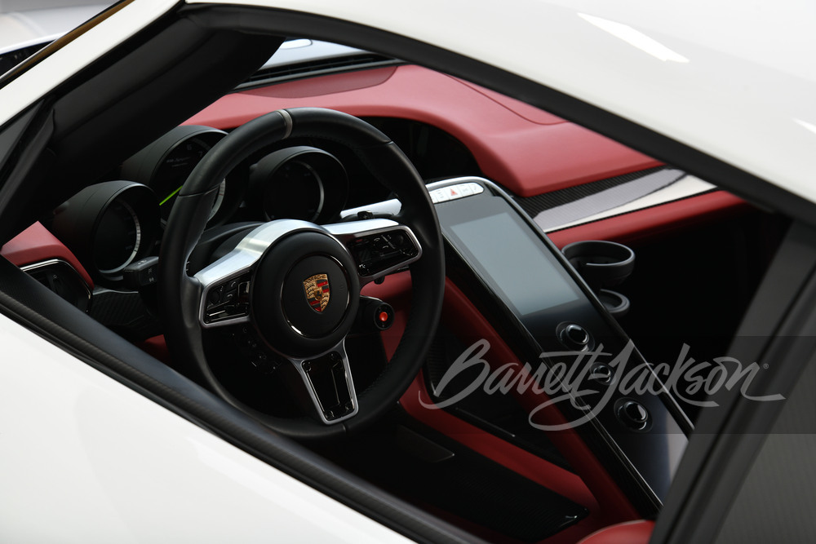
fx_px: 1927
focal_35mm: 85
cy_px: 272
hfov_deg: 23.9
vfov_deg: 16.1
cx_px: 408
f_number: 8
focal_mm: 85
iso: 320
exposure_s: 1/250
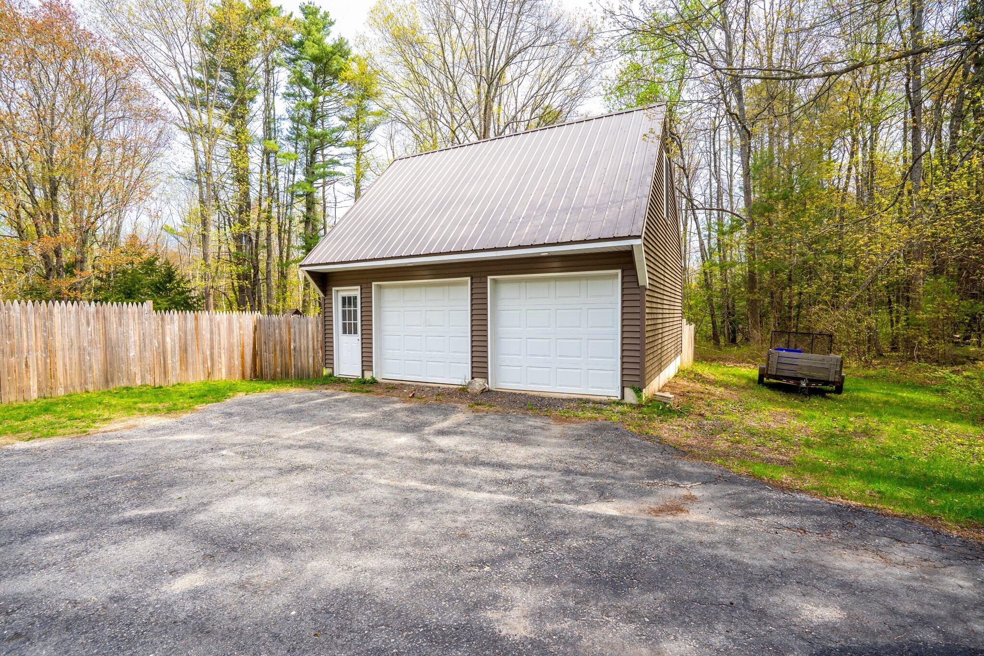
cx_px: 492
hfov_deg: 96.7
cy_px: 328
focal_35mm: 16
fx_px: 437
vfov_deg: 73.7
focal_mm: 16
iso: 50
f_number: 9
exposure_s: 1/25
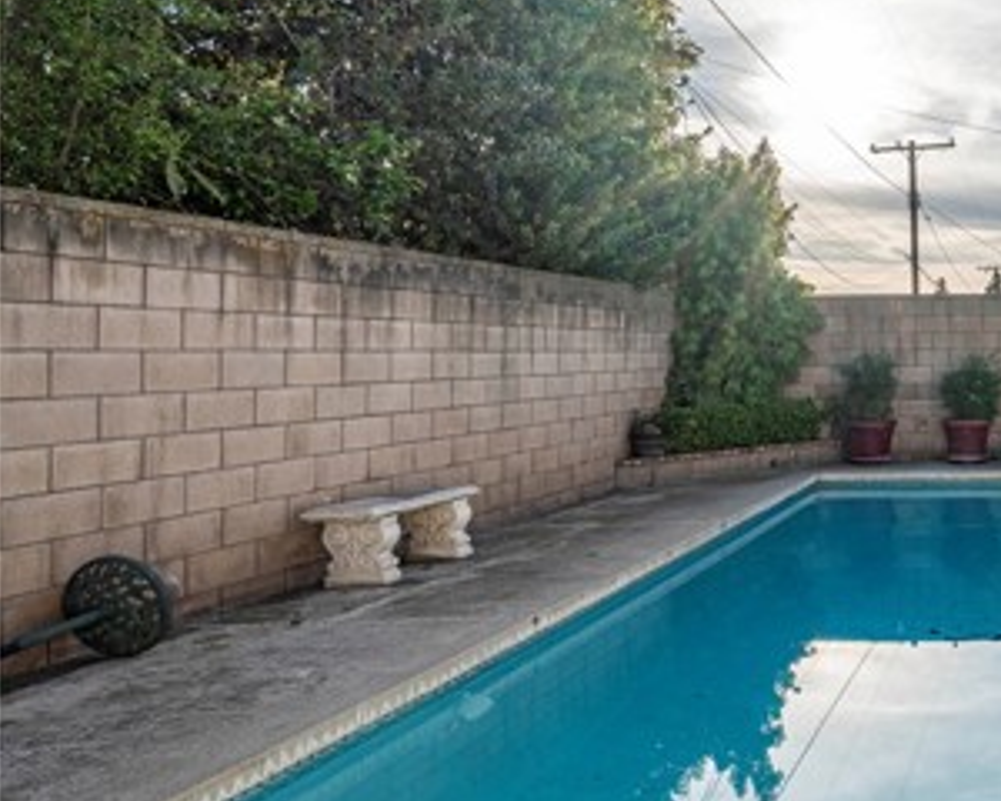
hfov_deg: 44.5
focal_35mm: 32
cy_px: 345
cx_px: 1064
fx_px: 948
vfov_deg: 45.7
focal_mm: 16
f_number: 9
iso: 250
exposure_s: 1/640
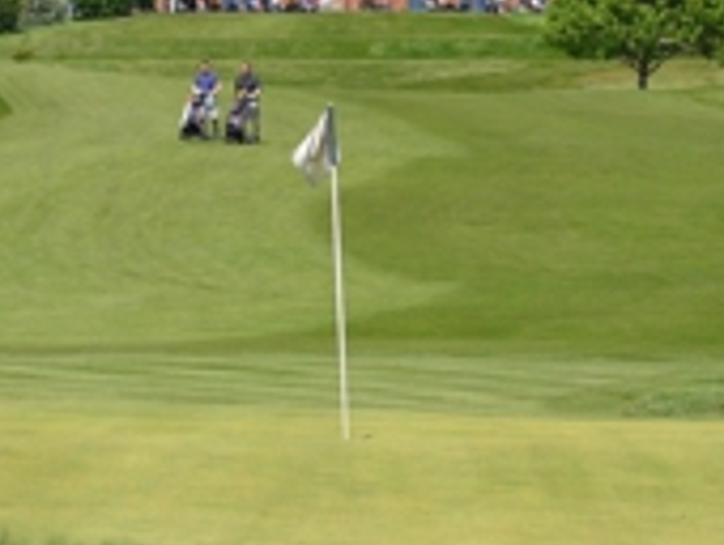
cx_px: 332
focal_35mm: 296
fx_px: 6200
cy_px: 141
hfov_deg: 6.7
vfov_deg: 5.0
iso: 250
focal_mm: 70
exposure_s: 1/2000
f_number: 4.2
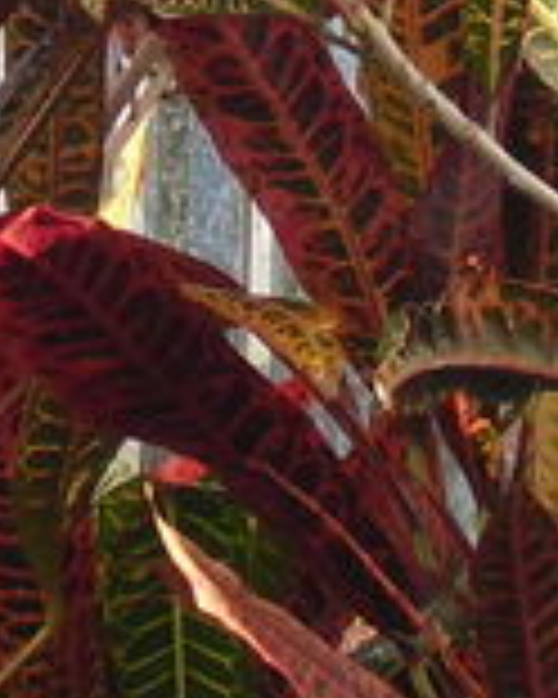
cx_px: 216
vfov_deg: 4.9
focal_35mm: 396
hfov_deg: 3.9
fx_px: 8175
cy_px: -279
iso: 100
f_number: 4.2
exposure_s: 1/125
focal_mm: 11.2
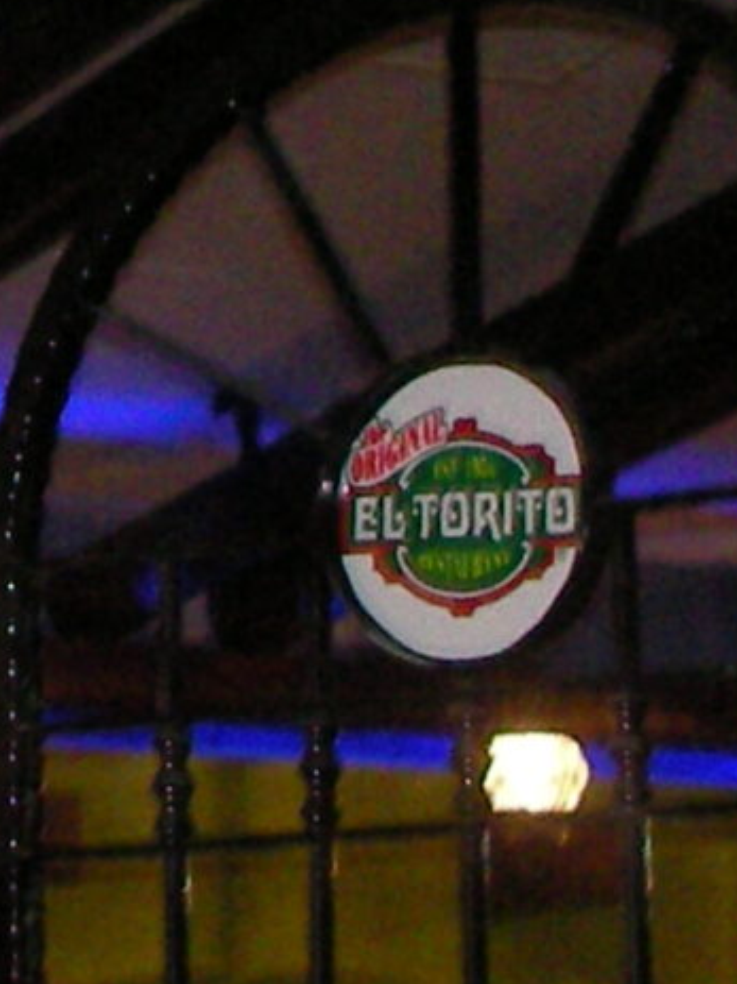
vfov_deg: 9.4
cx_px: -627
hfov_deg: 6.9
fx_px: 5964
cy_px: -15
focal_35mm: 210
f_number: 3.3
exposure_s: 1/30
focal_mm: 6.3
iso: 200
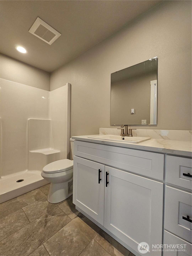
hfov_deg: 89.9
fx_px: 96
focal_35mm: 13
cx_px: 96
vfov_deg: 106.2
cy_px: 128
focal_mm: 2.2
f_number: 2.2
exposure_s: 1/60
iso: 200
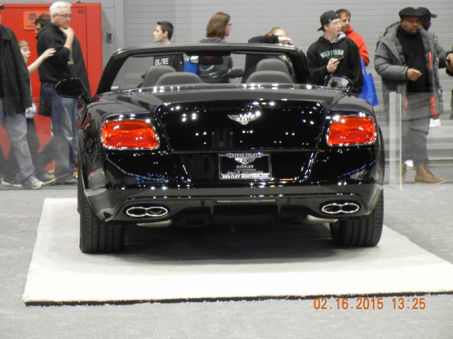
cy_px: 170
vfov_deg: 11.1
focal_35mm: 133
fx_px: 1740
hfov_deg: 14.8
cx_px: 226
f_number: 4.6
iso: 200
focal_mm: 24
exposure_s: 1/9.1
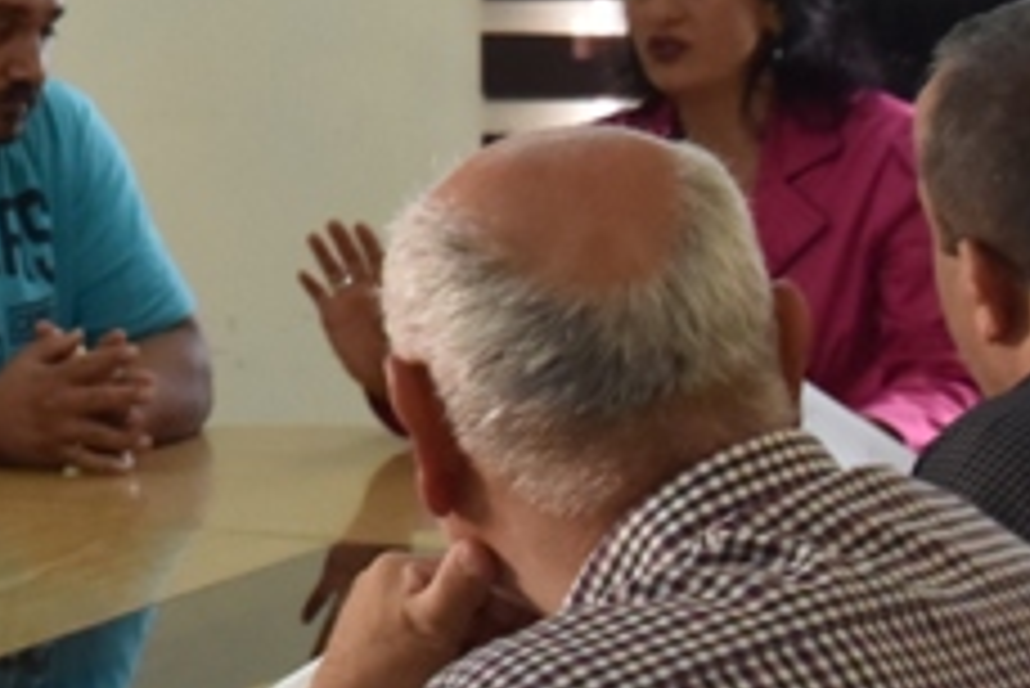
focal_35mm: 197
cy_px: -218
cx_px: -576
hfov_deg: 10.1
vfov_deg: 6.9
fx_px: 5640
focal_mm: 44
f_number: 7.1
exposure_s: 1/200
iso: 2000
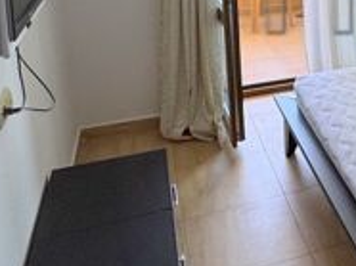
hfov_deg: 30.2
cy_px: -2
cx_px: 439
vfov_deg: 26.0
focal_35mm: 53
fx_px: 544
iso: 50
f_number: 2.2
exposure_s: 1/99
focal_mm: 2.22
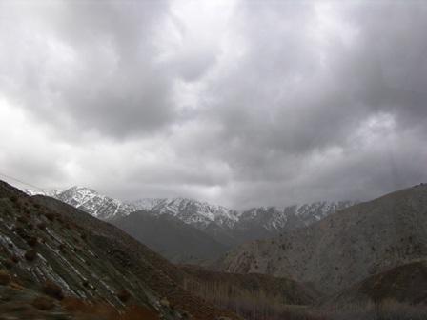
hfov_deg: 52.6
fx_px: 432
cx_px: 214
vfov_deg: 40.7
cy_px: 160
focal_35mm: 35
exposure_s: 1/93
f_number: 4
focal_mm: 8.9
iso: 50
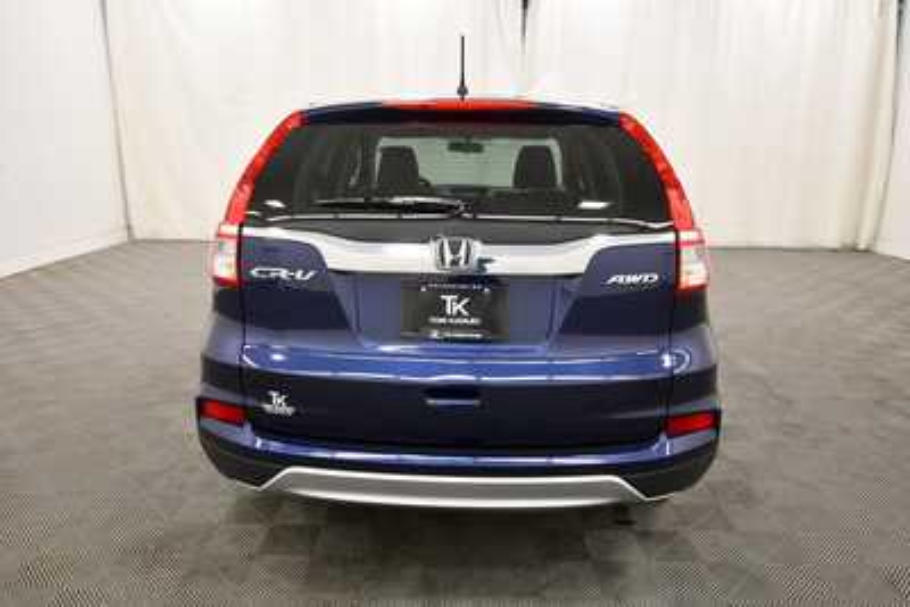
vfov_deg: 48.0
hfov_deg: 67.4
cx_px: 455
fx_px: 683
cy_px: 304
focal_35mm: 27
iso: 1100
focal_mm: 18
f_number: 5.3
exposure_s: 1/125
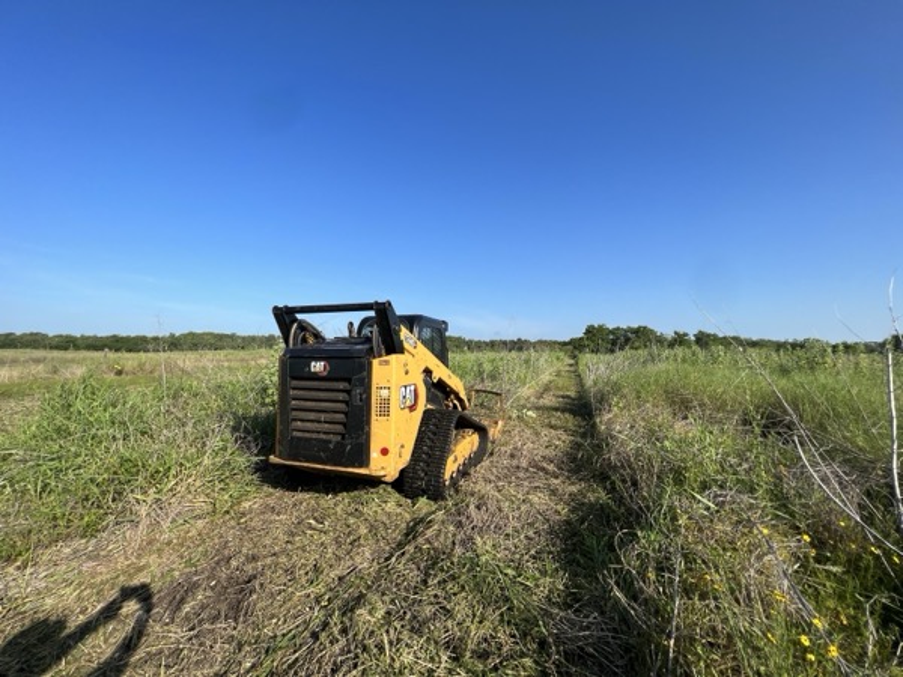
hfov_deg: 106.2
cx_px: 452
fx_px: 339
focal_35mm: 13
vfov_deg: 89.9
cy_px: 338
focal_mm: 1.57
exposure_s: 1/1508
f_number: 1.8
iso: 32
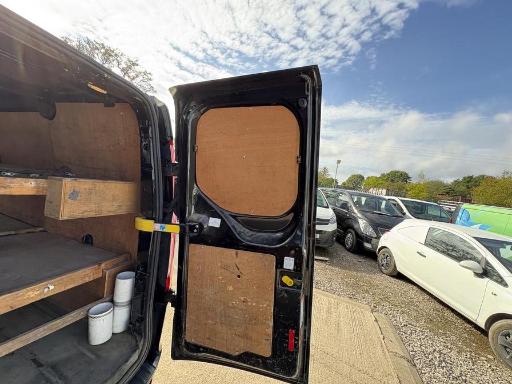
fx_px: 207
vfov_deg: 85.7
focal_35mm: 14
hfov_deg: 102.1
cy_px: 192
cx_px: 256
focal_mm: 2.22
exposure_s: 1/262
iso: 50
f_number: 2.2
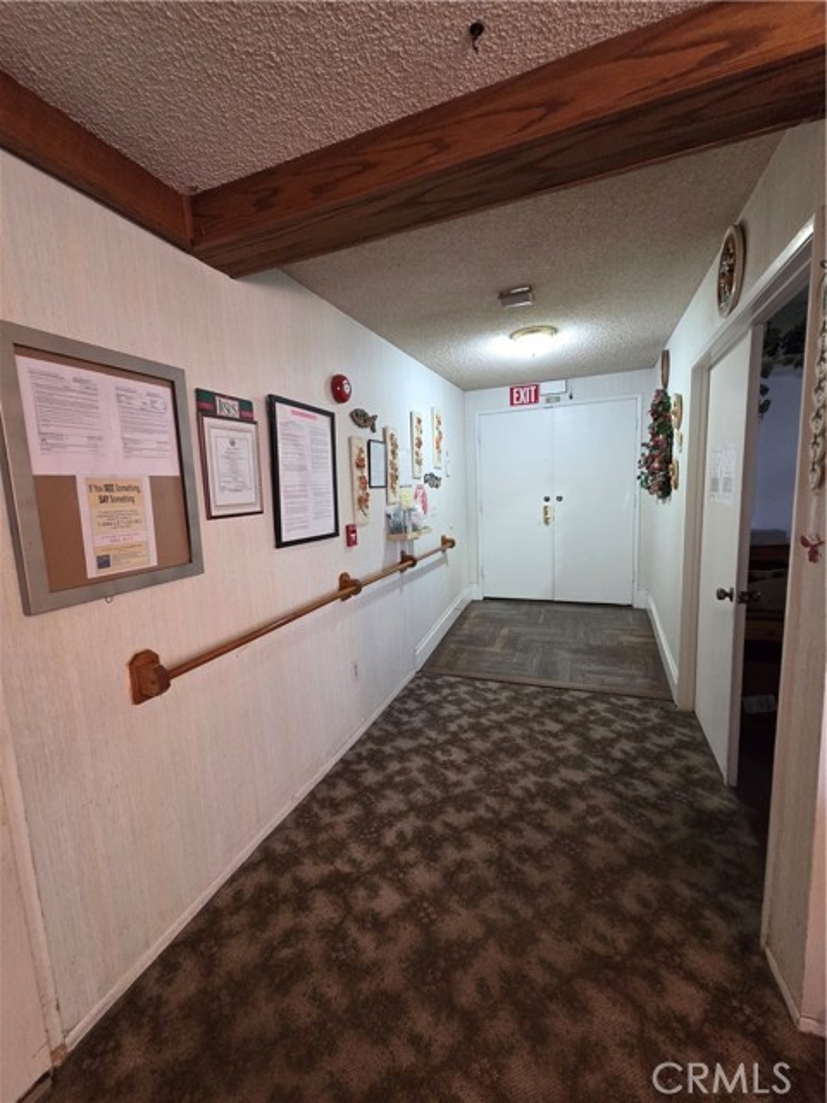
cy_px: 552
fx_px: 414
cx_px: 414
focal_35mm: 13
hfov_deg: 89.9
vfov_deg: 106.2
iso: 800
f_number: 2.2
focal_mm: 2.2
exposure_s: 1/60
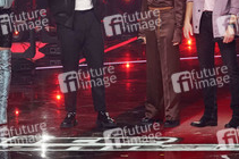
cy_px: -6
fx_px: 2837
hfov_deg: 4.8
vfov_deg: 3.2
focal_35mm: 428
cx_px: 103
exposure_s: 1/160
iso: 4000
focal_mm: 200
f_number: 5.6
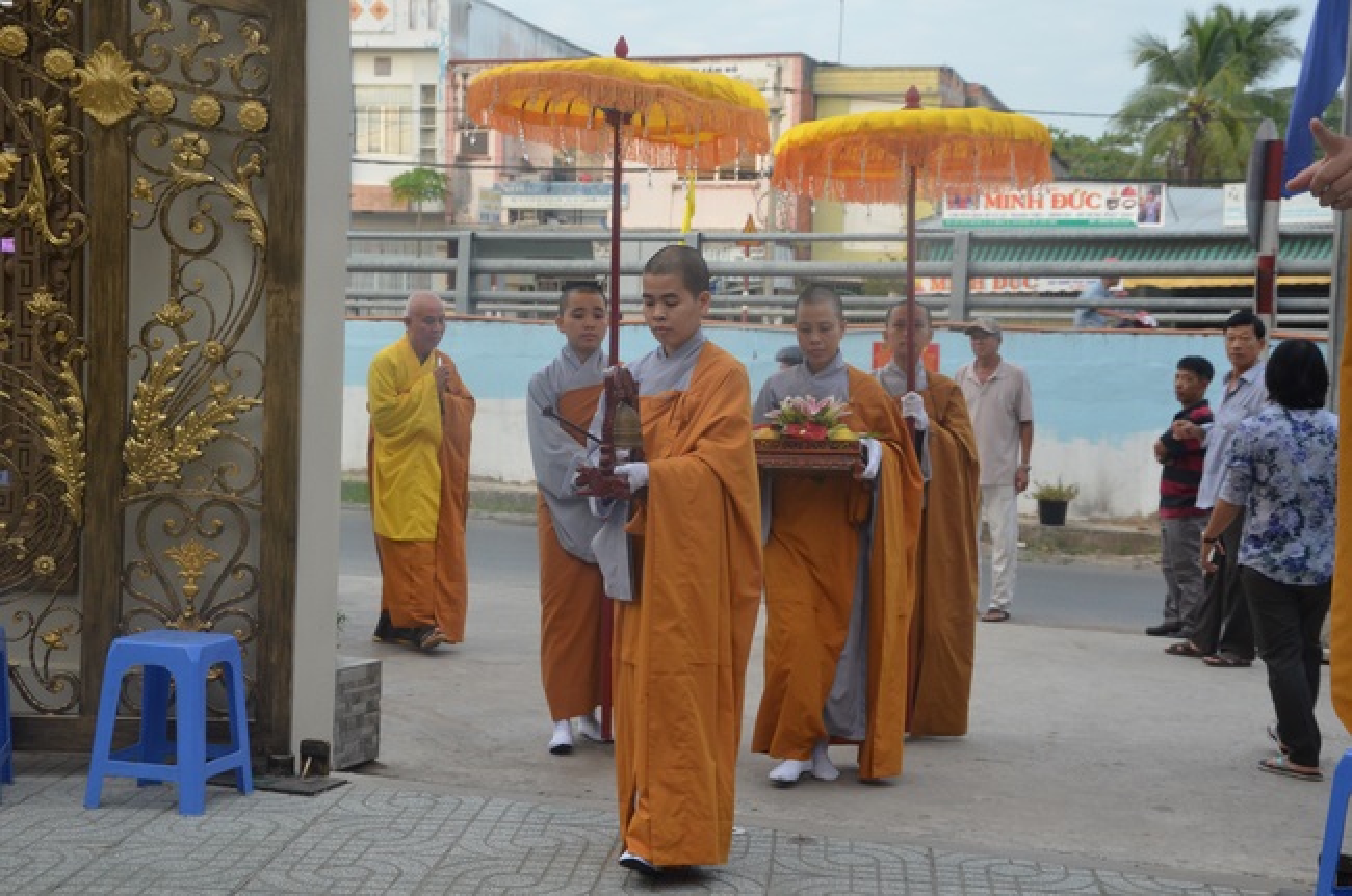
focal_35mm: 60
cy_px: 448
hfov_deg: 33.5
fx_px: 2249
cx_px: 676
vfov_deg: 22.5
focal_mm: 40
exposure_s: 1/200
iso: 800
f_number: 7.1
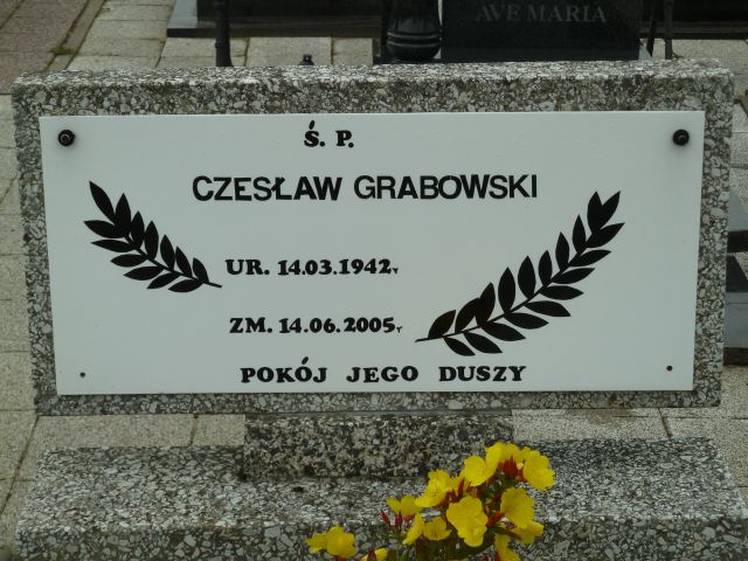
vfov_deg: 16.4
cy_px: 280
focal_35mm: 90
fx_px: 1945
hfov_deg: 21.8
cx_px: 374
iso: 80
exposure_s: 1/160
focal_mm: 14.7
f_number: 4.3
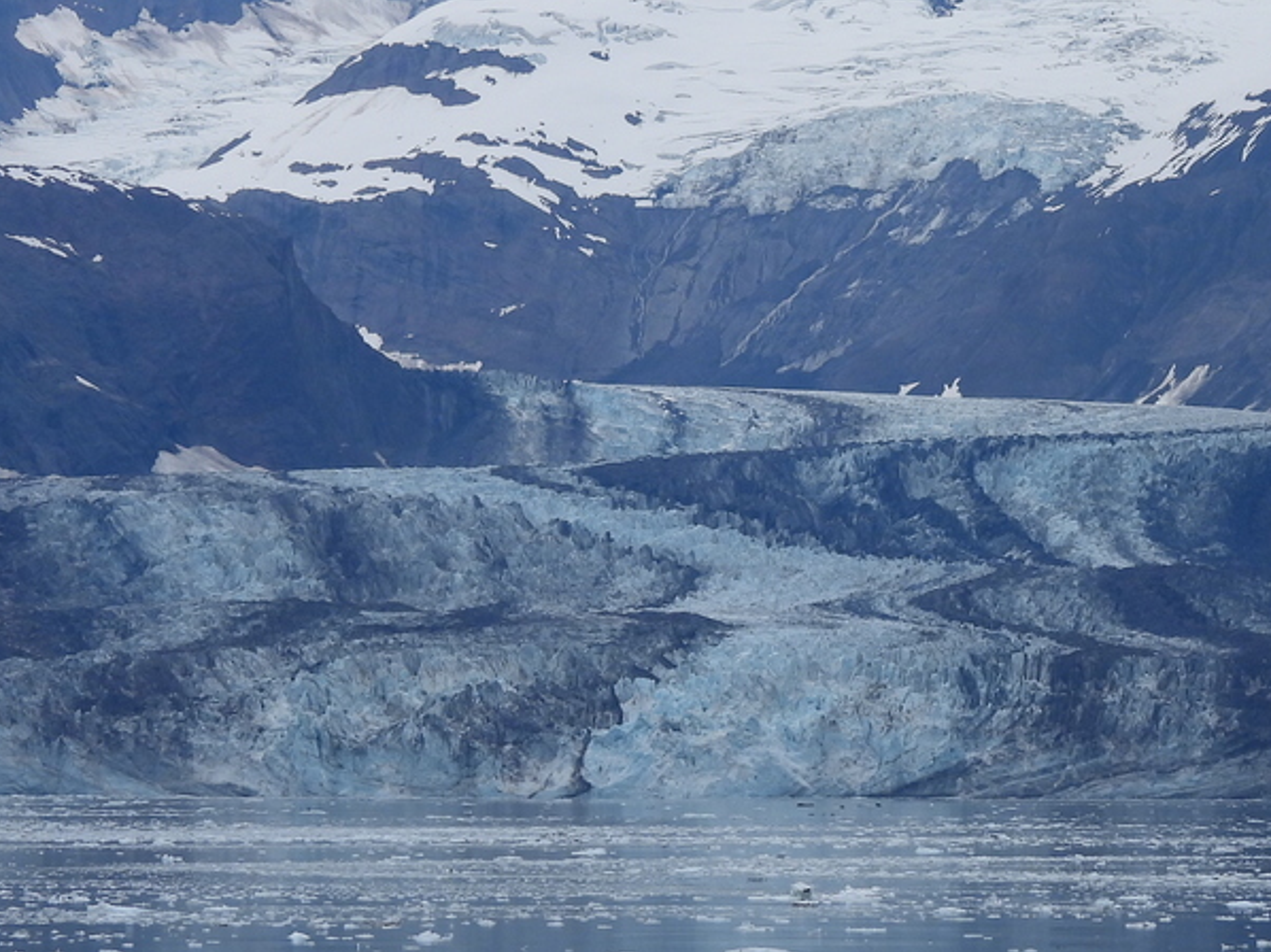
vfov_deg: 5.1
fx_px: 10607
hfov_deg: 6.9
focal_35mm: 289
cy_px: 323
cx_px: 831
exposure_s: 1/640
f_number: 4
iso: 100
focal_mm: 24.1
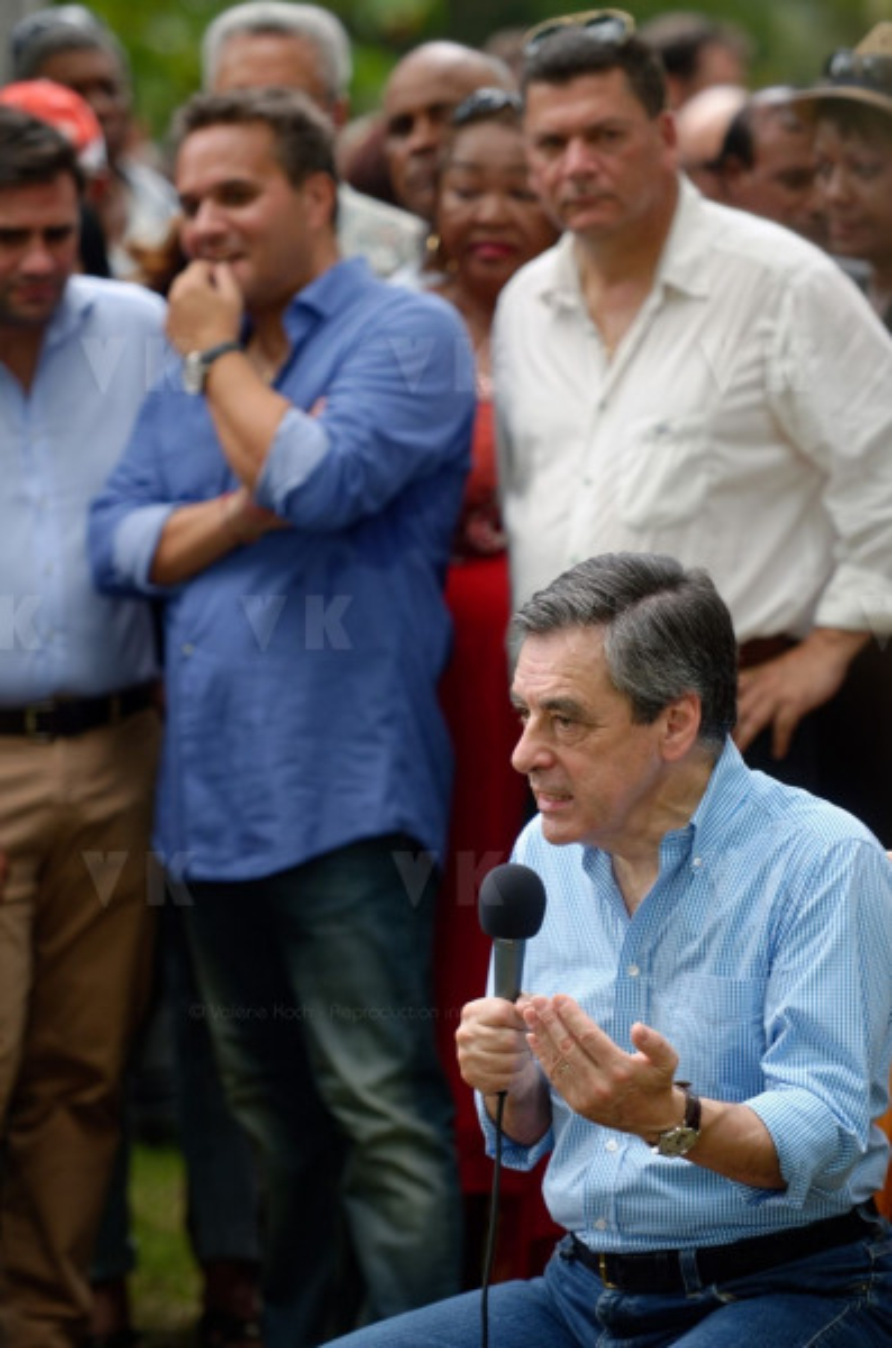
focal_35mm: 248
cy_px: 674
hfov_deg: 5.5
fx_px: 9246
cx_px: 446
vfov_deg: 8.3
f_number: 2.8
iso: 200
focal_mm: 165
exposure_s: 1/320
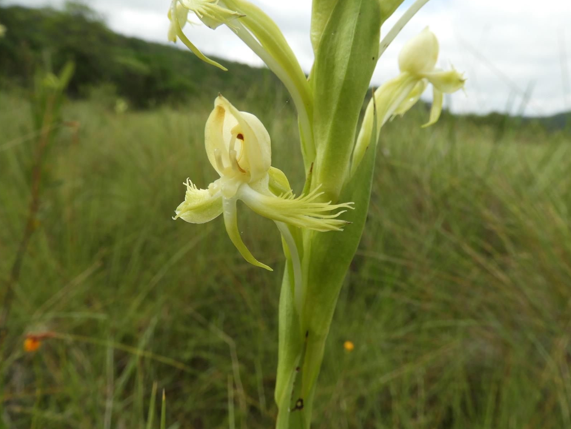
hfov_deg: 63.4
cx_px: 271
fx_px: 462
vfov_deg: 49.8
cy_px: 211
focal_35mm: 28
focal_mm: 4.3
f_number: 3.3
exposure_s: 1/640
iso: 100
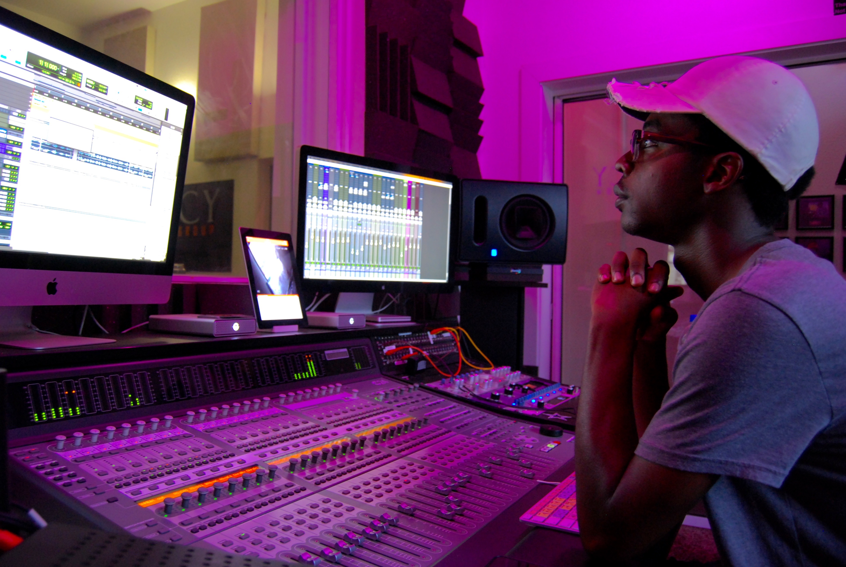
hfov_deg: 64.5
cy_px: 284
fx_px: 671
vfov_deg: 45.8
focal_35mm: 28
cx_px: 423
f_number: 4
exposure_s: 1/10
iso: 800
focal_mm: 19
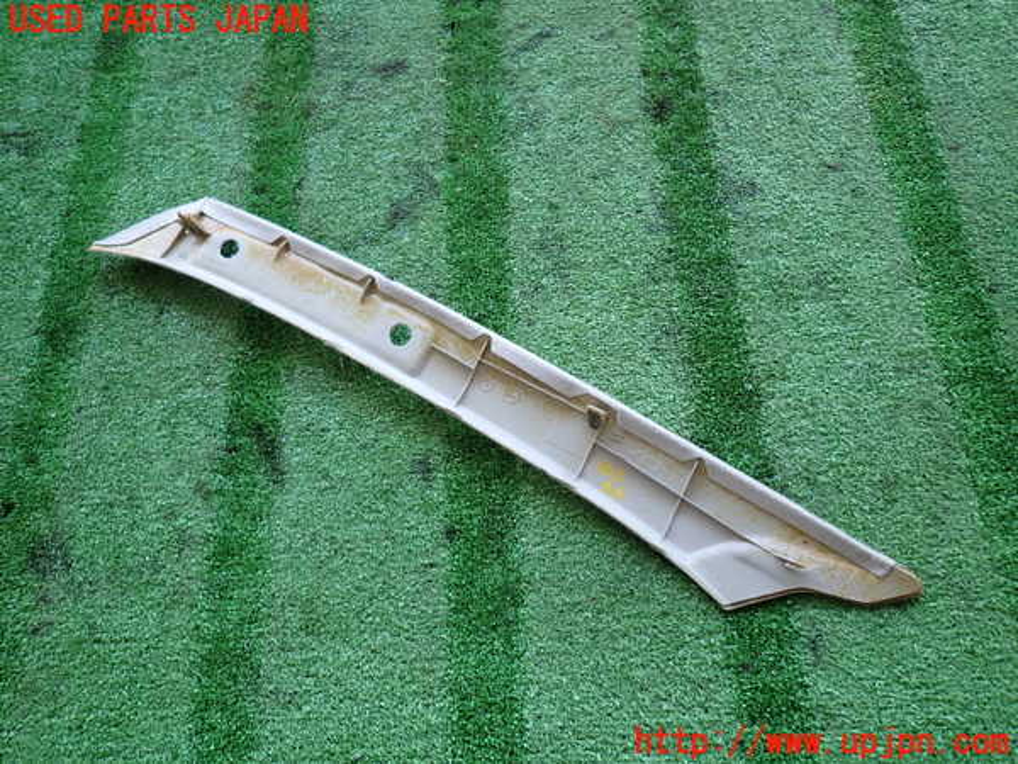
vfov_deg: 54.9
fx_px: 735
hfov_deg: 69.4
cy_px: 382
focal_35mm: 25
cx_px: 509
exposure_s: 1/60
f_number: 2
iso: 125
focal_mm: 4.5
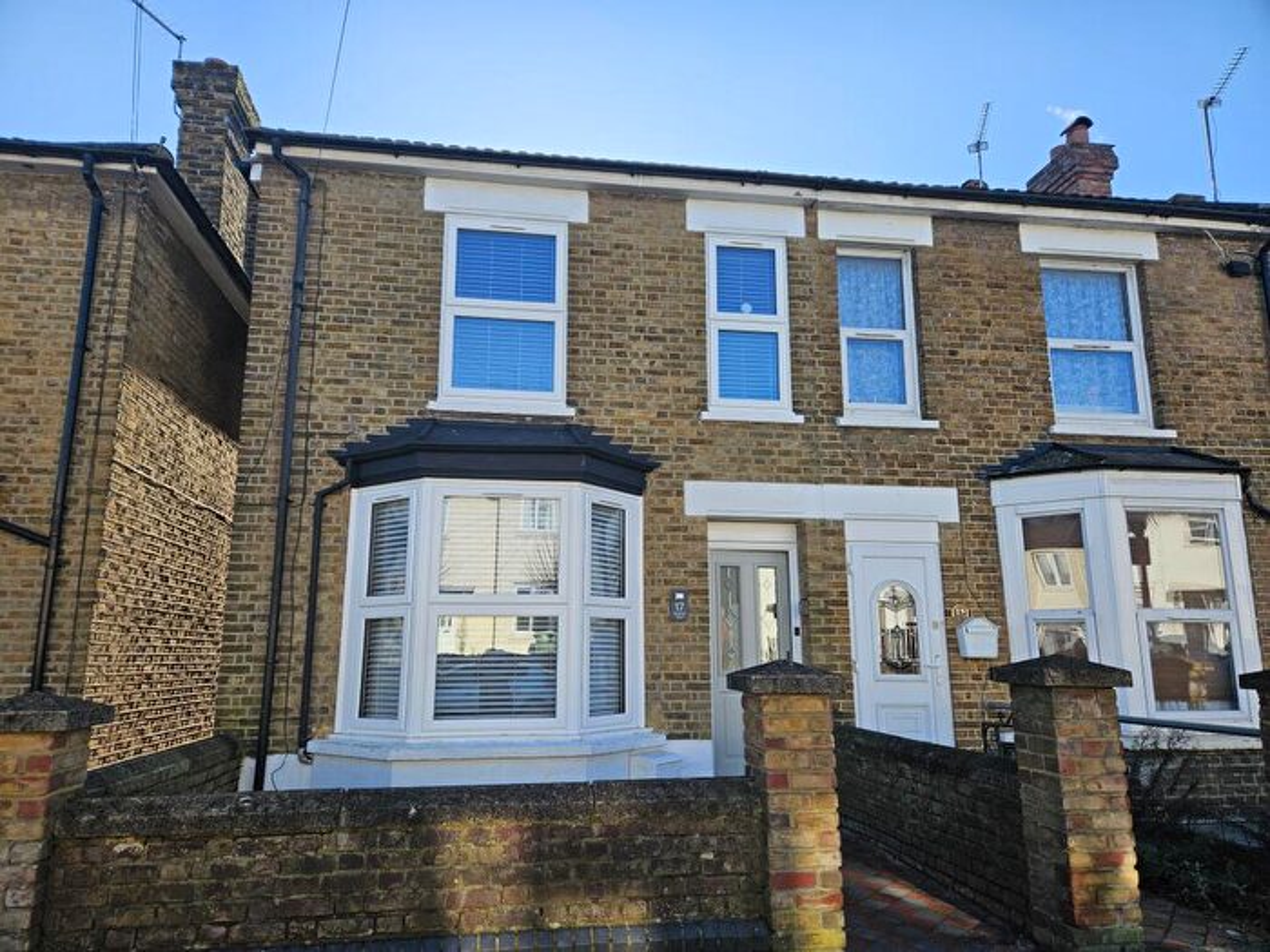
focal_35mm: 23
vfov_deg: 58.9
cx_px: 635
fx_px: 844
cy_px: 476
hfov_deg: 73.9
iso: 40
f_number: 1.8
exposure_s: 1/1286
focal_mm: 5.4
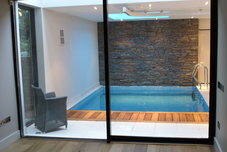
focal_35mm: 42
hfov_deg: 46.3
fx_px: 265
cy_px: 76
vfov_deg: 32.0
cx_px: 114
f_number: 5
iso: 400
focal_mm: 28
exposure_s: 1/20
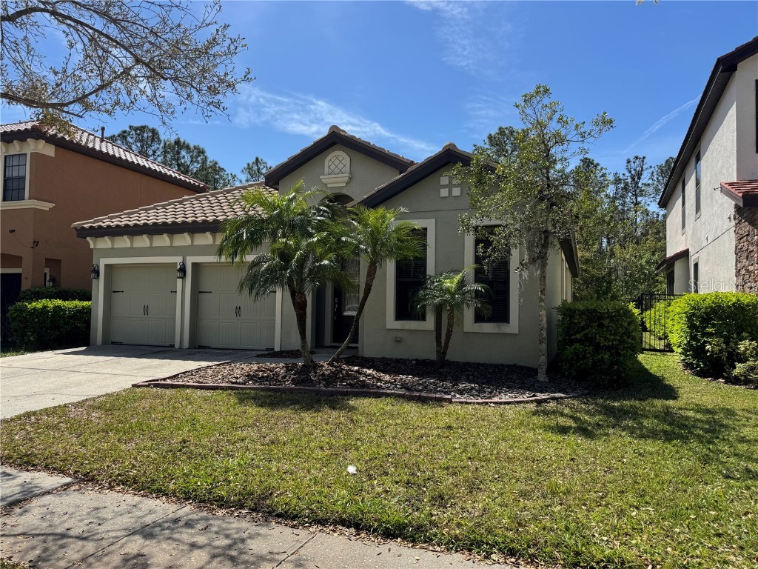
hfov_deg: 71.6
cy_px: 284
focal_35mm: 24
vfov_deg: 56.8
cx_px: 379
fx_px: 526
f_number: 1.78
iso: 80
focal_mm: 6.76
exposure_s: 1/4608
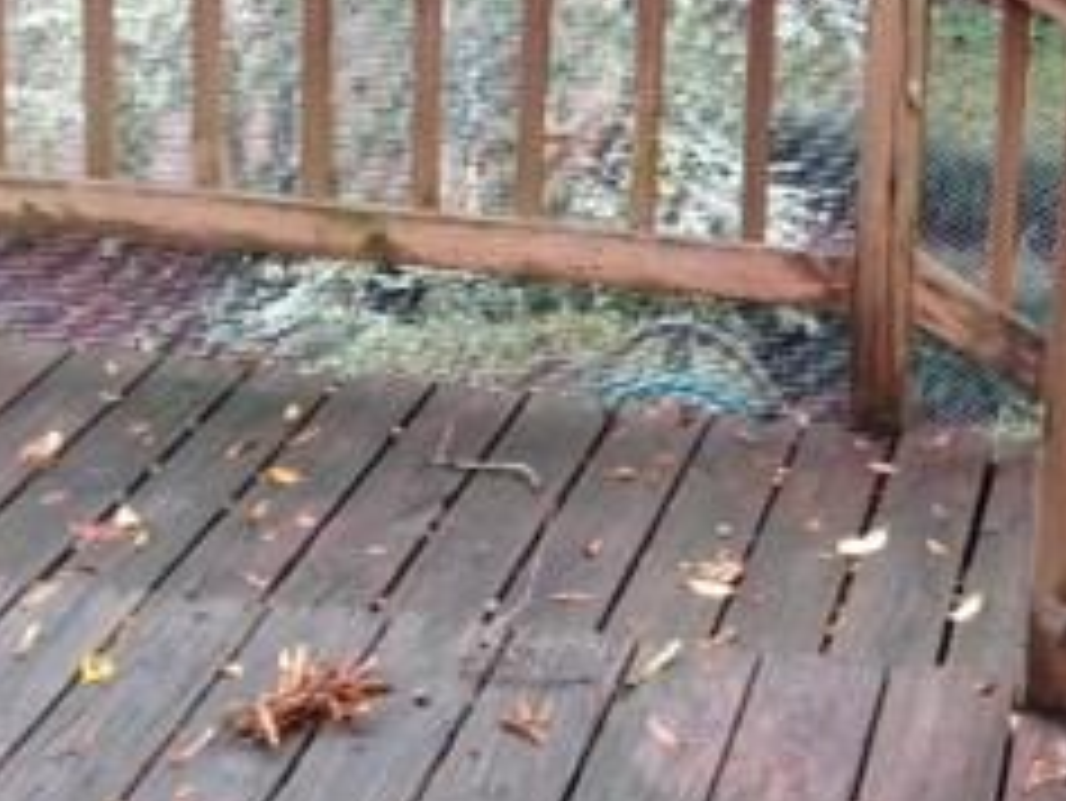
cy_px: -108
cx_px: 891
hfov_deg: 21.7
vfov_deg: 16.1
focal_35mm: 89
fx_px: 2742
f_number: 2.4
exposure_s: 1/24
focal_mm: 4.12
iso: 50
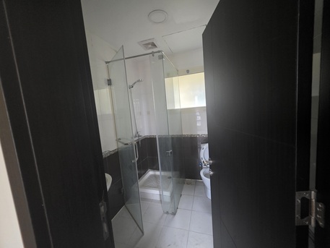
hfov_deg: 106.2
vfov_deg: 89.9
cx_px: 165
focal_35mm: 13
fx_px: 124
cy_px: 124
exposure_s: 1/60
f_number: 1.9
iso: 1000
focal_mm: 2.2
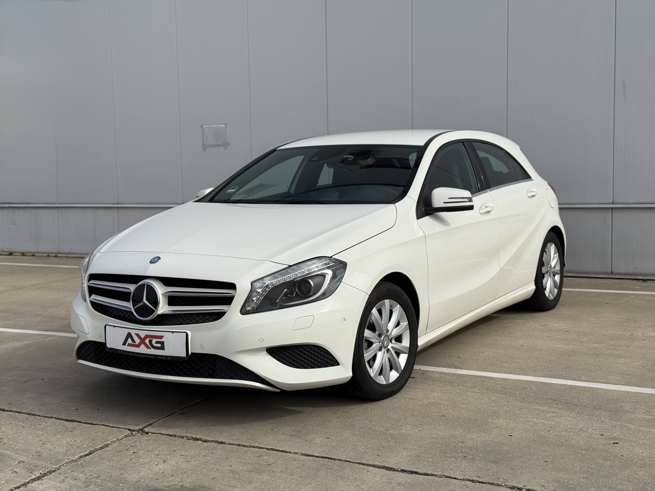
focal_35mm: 48
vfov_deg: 30.3
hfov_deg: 39.7
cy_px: 246
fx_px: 908
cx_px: 328
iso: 64
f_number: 1.78
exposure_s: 1/7874
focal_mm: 6.76
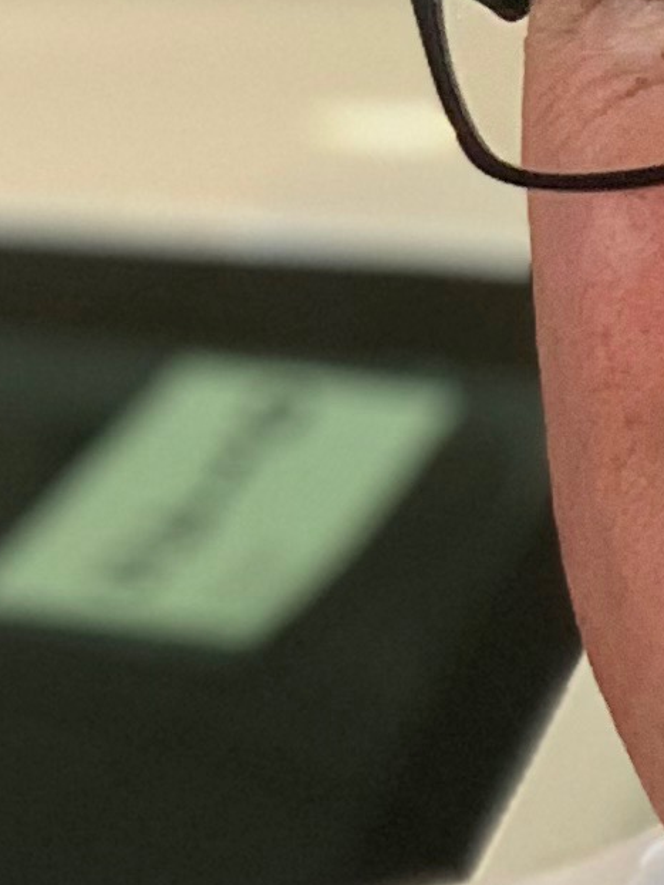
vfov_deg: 5.8
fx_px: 8613
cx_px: 934
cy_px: 1120
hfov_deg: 4.4
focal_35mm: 337
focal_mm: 6
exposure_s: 1/120
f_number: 2.4
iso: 125
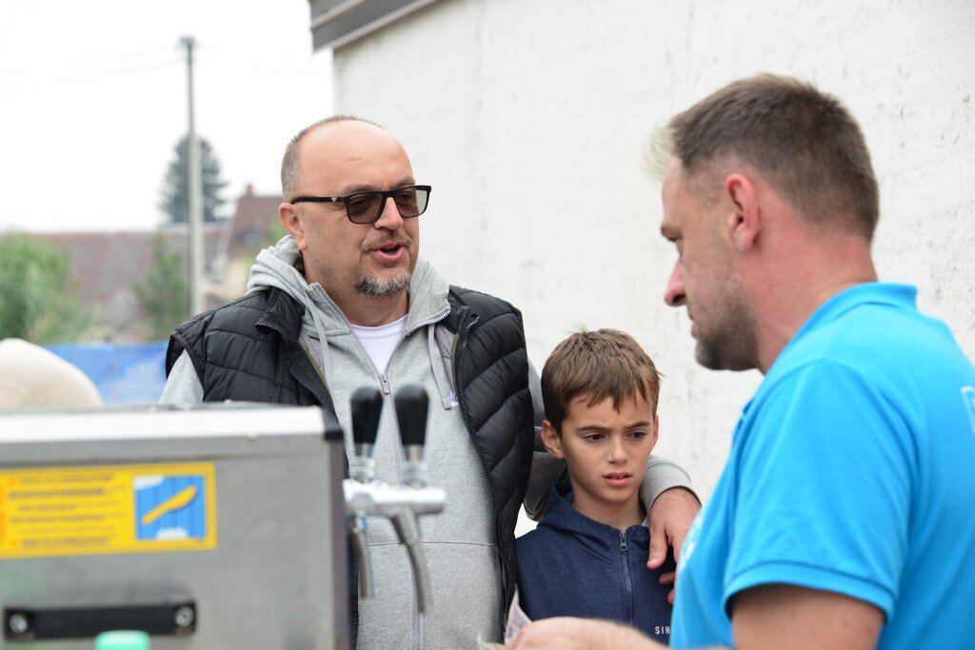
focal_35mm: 112
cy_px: 325
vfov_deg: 12.2
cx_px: 488
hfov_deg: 18.3
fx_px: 3034
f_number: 7.1
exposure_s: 1/200
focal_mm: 112
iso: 800
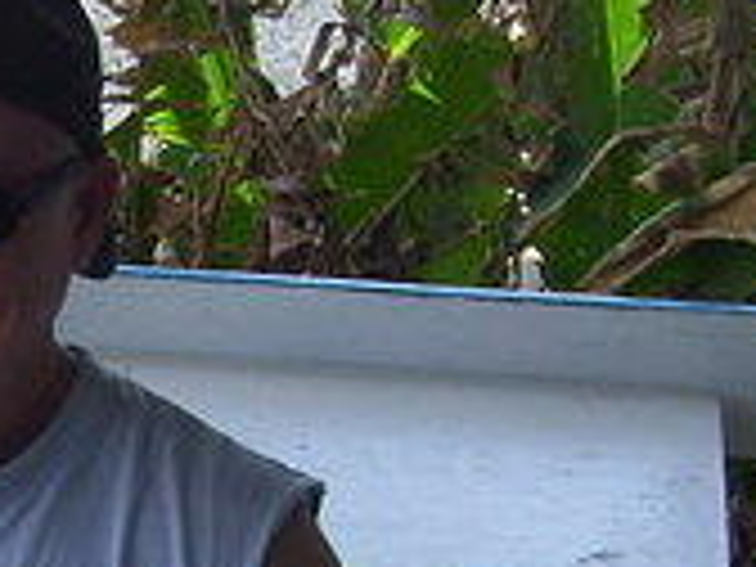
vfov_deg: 10.8
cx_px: -256
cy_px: 526
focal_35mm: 137
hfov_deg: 13.8
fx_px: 2992
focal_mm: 6
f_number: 2.7
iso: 80
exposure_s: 1/500
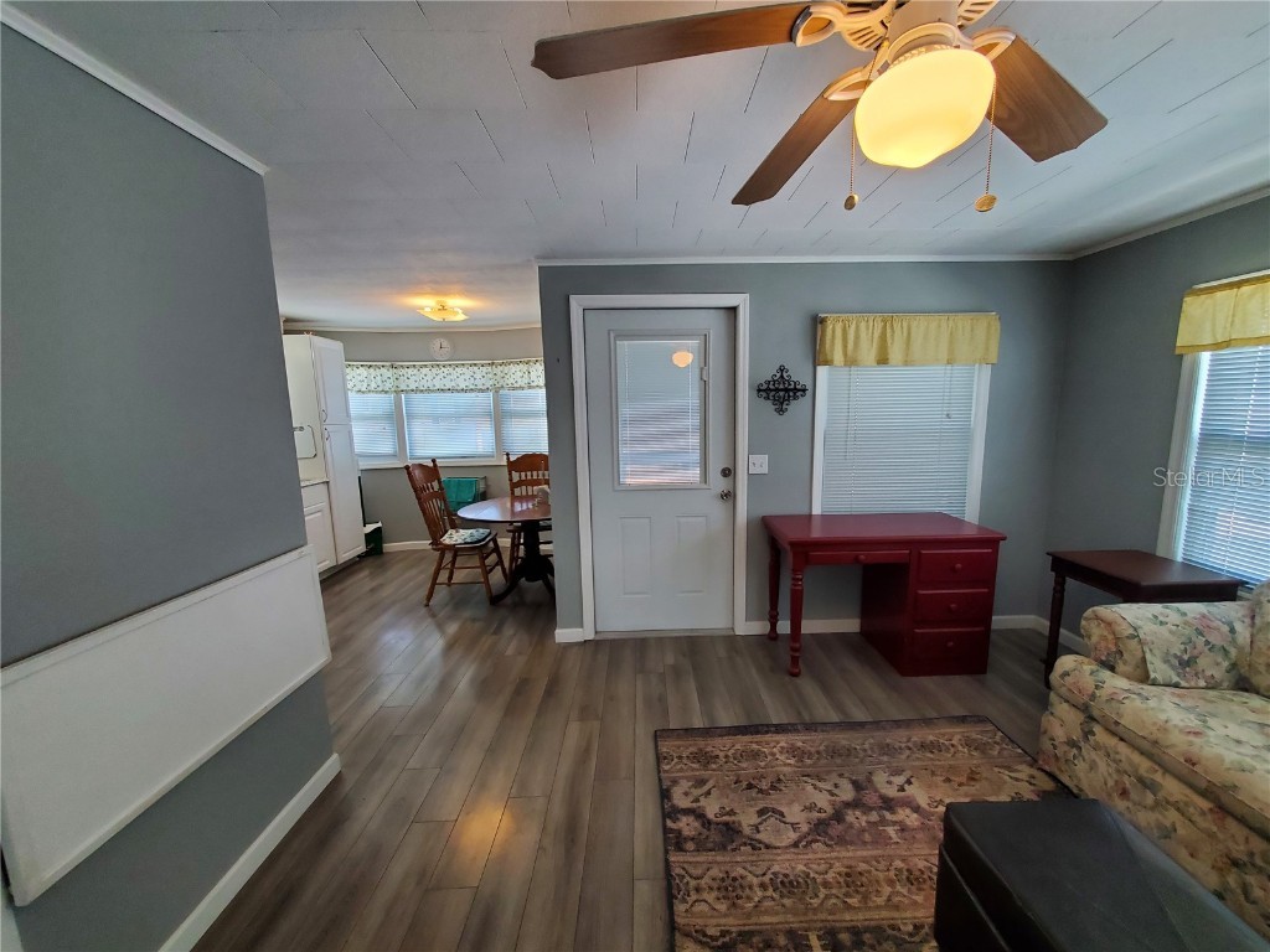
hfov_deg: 106.2
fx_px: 477
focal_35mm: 13
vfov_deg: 89.9
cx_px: 635
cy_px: 476
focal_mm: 1.8
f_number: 2.2
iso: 160
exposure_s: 1/60
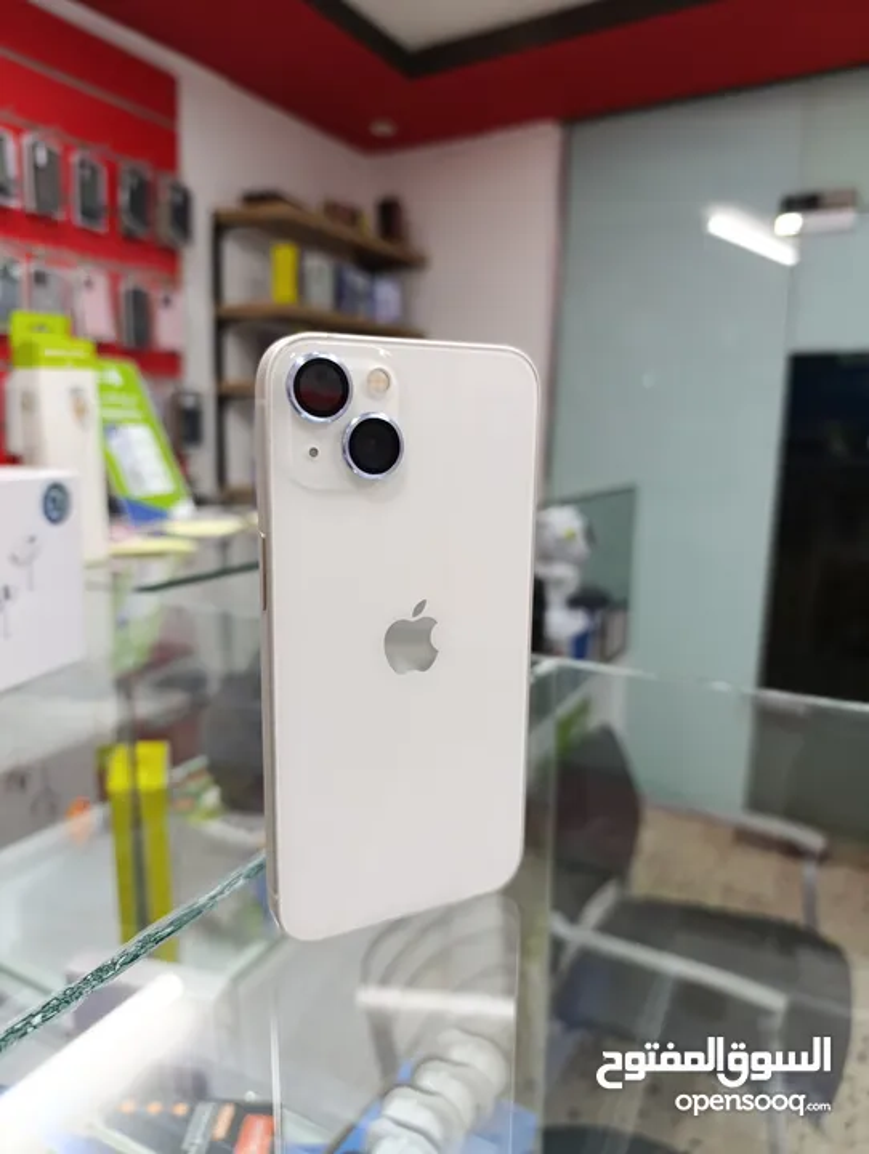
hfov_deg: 59.0
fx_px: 768
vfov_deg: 73.9
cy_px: 577
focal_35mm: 23
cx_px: 434
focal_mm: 6.14
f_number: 1.6
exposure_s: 1/100
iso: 500
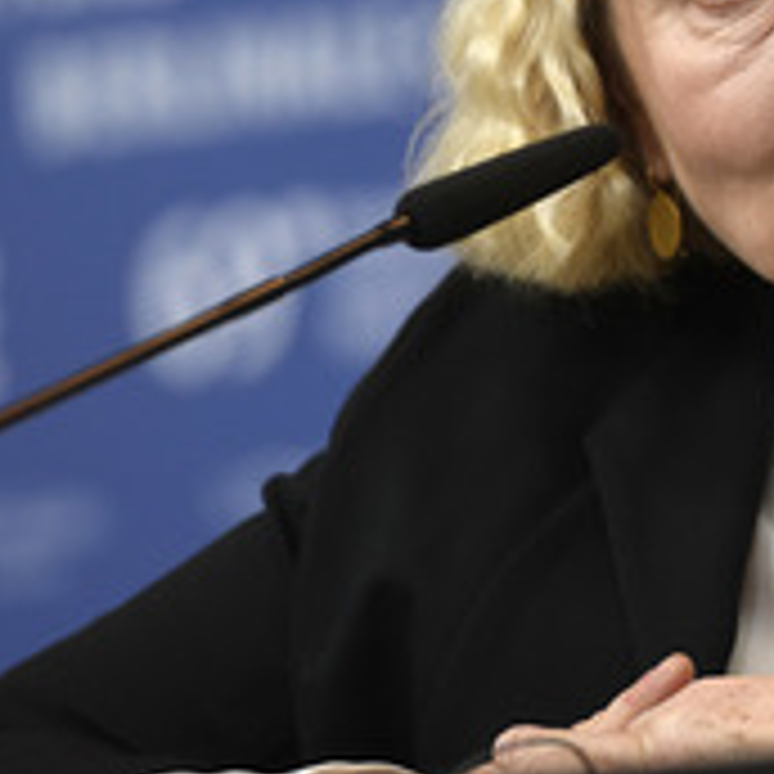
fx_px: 11282
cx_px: 614
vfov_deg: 3.9
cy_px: 176
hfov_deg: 3.9
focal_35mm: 446
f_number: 3.5
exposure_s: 1/250
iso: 1000
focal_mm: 200
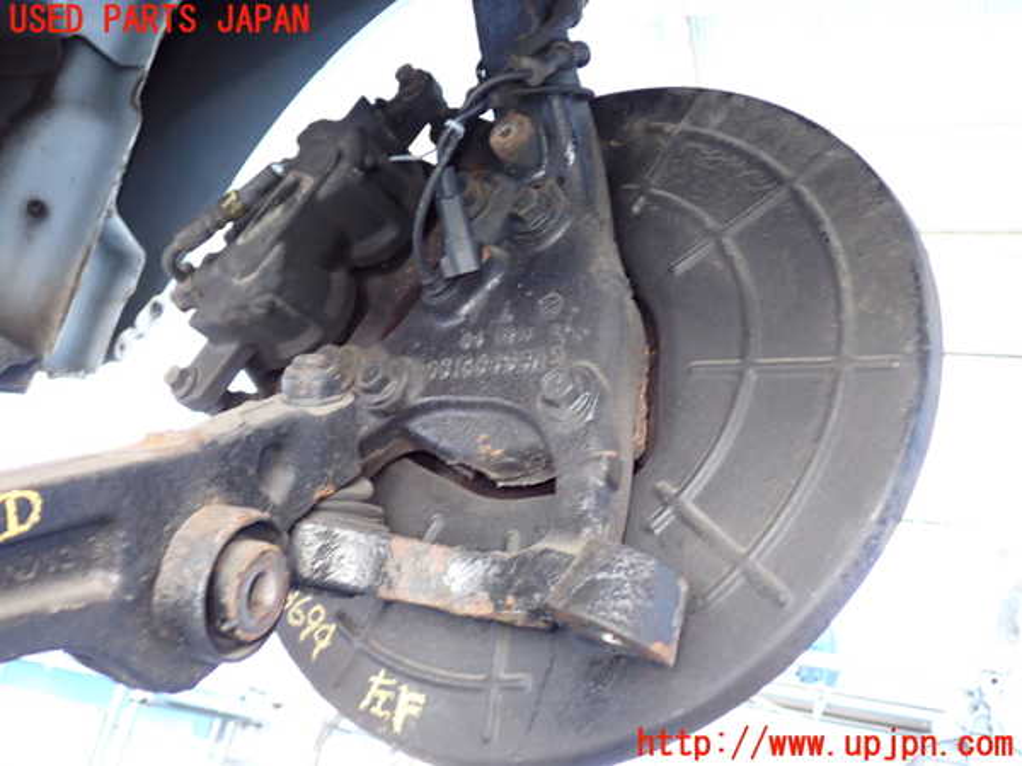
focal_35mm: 32
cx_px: 511
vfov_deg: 44.2
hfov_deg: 56.8
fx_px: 945
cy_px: 383
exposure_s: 1/30
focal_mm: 5.79
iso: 640
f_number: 2.4
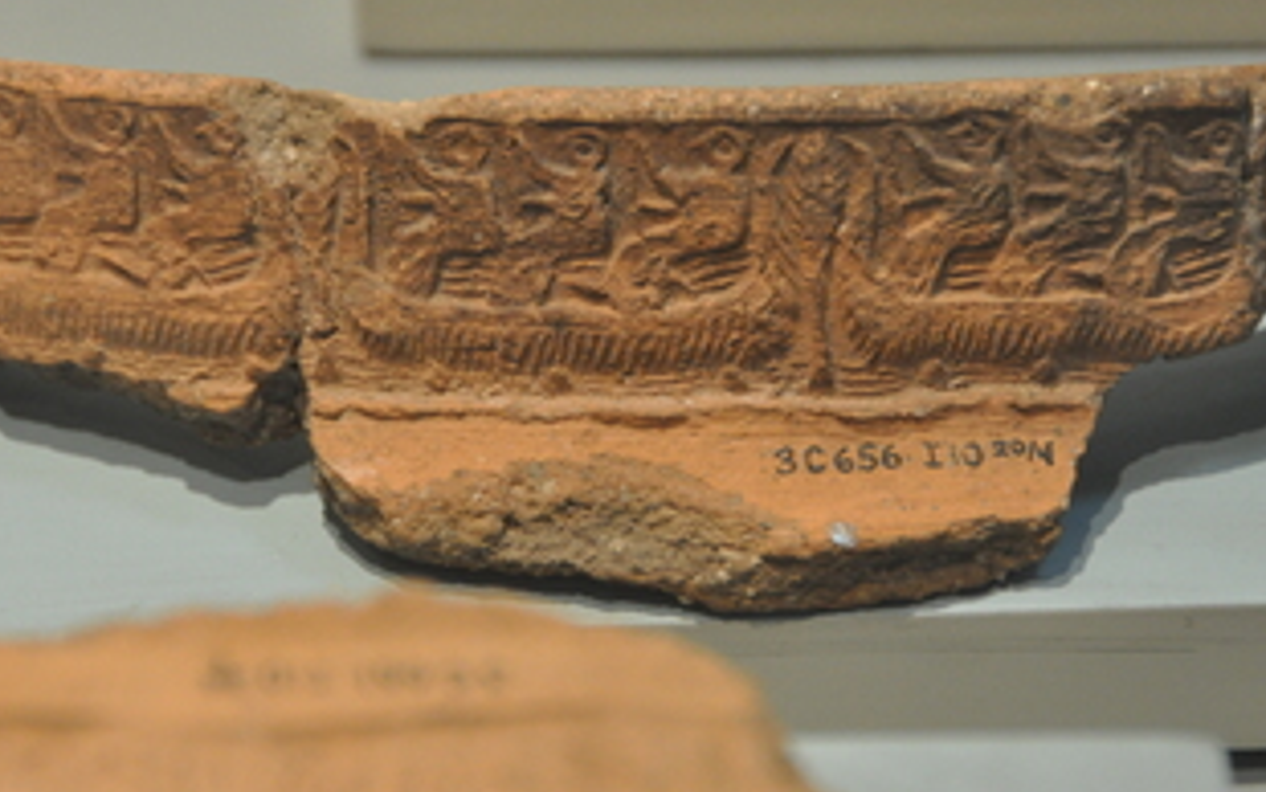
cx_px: 678
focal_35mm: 433
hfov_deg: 4.9
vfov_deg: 3.0
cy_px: 265
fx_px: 14945
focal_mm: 200
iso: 1600
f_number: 5.6
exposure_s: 1/100
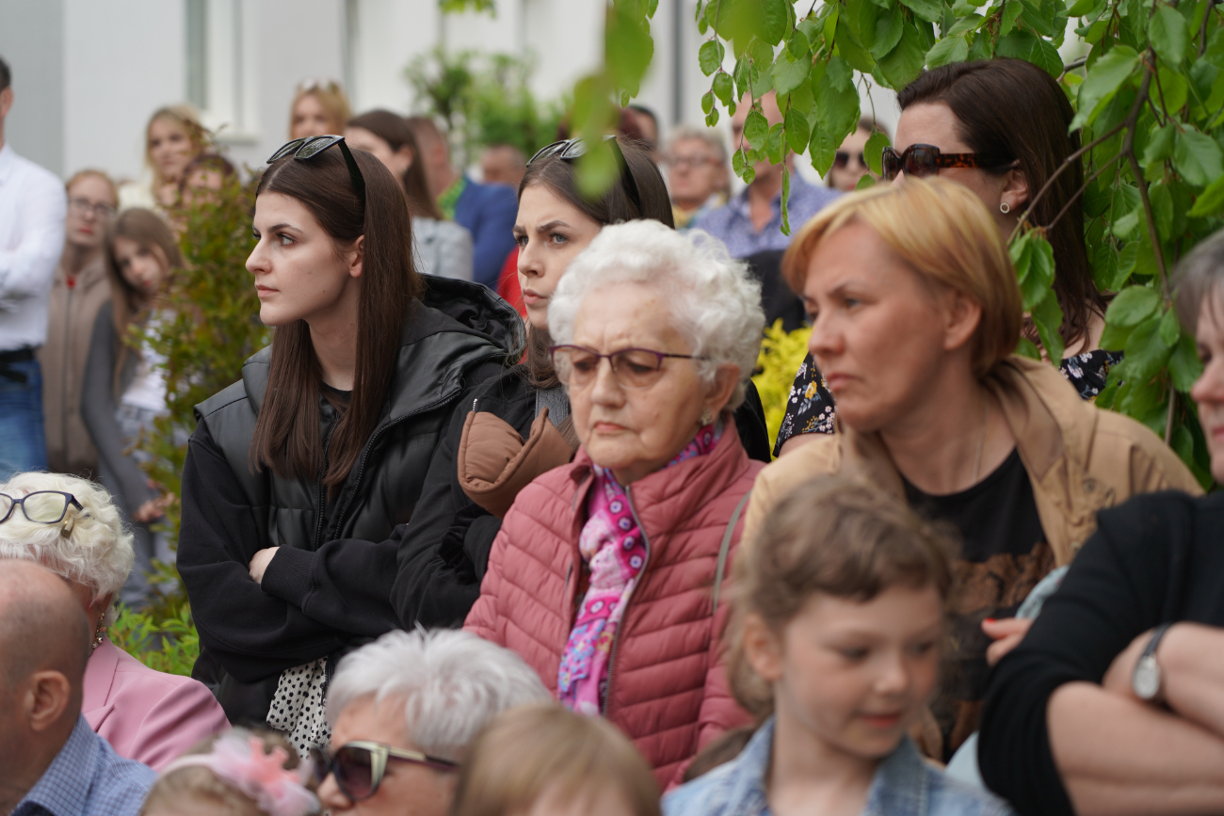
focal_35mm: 105
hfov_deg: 19.5
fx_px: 3570
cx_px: 612
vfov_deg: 13.0
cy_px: 408
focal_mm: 105
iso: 200
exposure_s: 1/160
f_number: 4
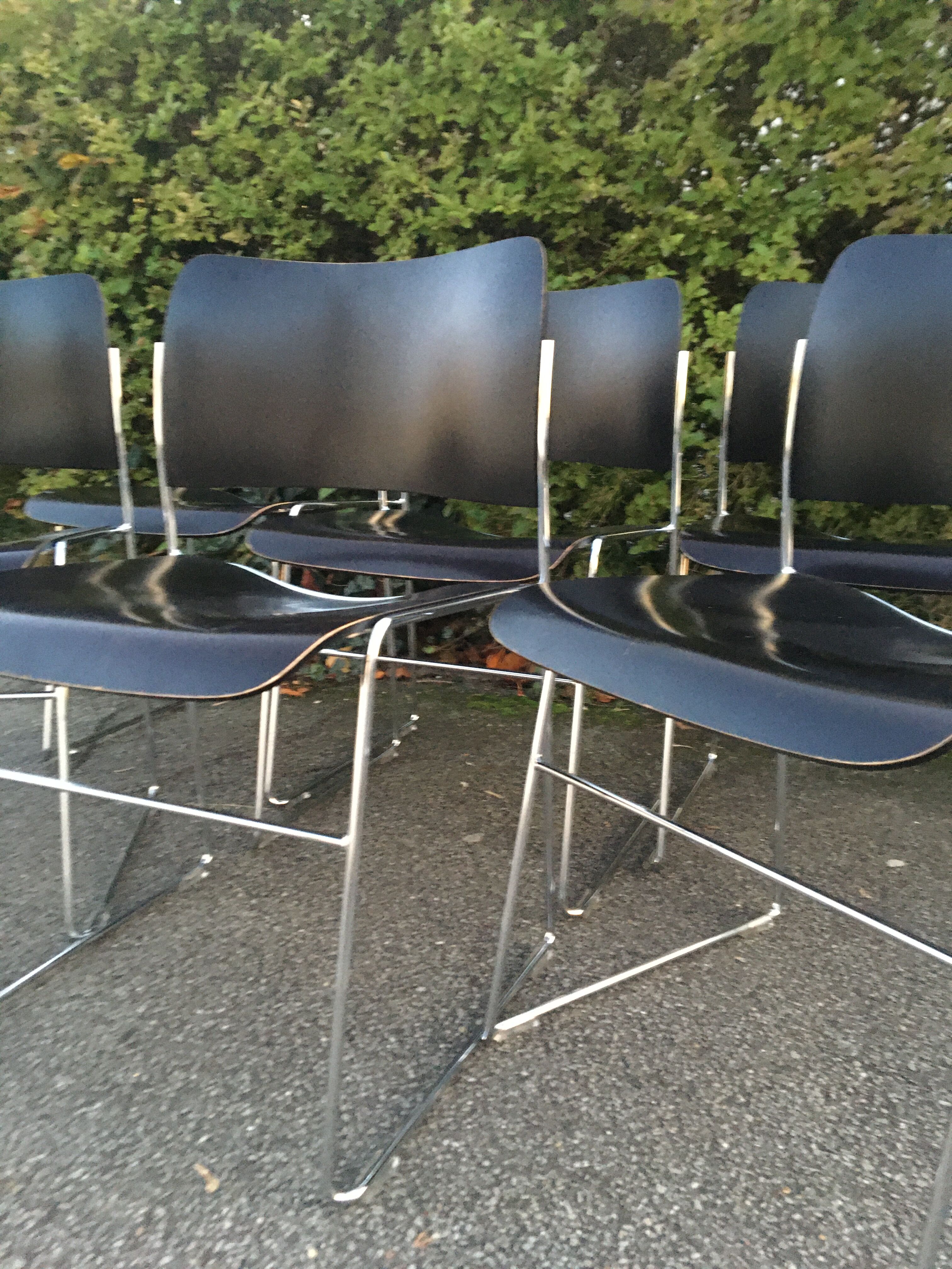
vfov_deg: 61.7
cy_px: 634
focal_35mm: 29
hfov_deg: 48.2
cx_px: 476
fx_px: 1063
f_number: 2.2
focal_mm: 4.15
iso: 500
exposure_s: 1/17
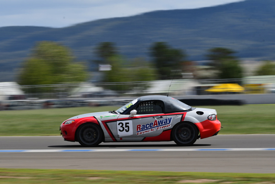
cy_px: 92
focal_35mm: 300
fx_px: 2292
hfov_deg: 6.9
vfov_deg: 4.6
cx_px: 138
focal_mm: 200
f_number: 14
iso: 100
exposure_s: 1/125
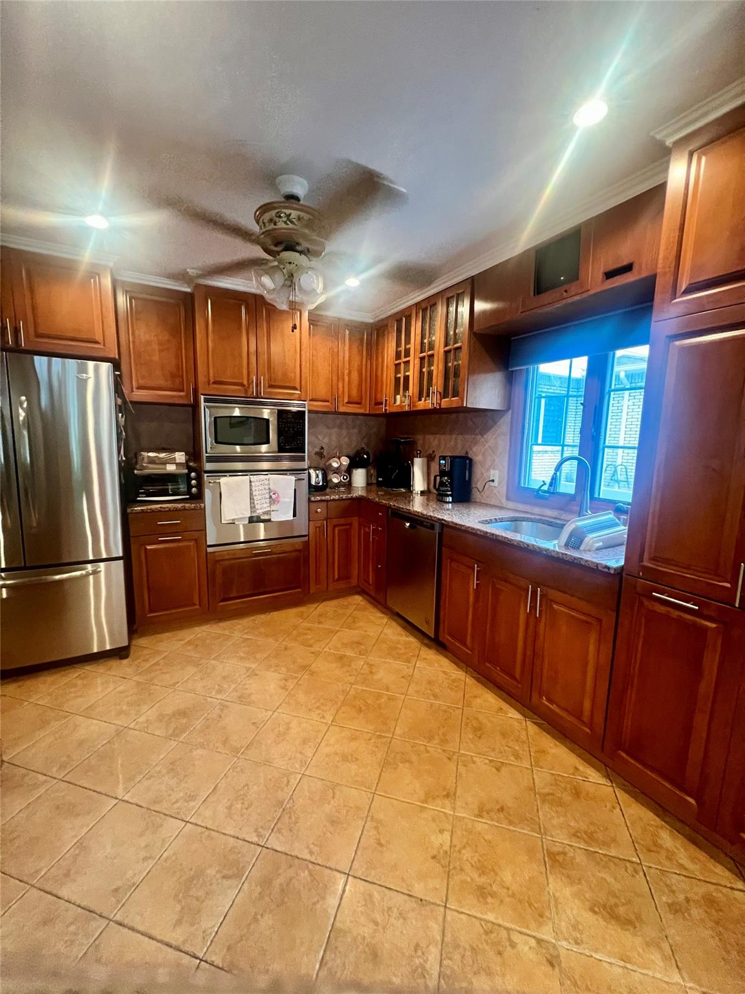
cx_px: 372
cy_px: 497
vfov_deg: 106.2
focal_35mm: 13
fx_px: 373
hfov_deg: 89.9
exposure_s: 1/60
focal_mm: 1.57
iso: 640
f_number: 1.8
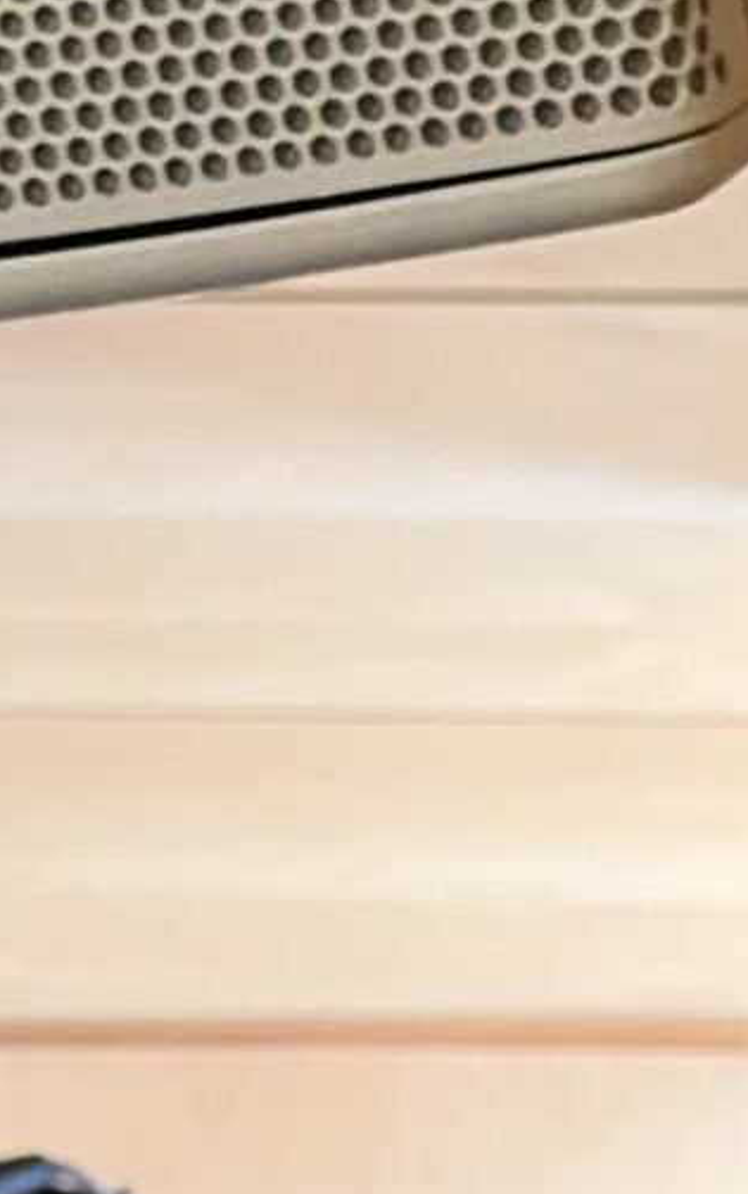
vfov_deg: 5.0
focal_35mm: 415
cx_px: -235
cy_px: -1417
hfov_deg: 3.2
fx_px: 13517
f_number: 2.8
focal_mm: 9
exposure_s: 1/50
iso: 400
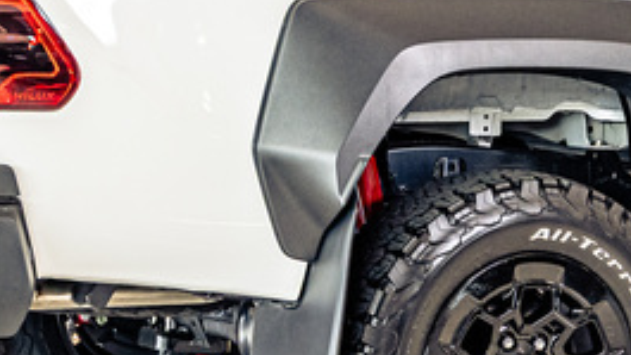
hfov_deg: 10.5
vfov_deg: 6.0
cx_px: 720
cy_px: -60
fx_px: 3379
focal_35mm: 202
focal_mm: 50
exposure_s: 1/125
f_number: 4.5
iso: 640
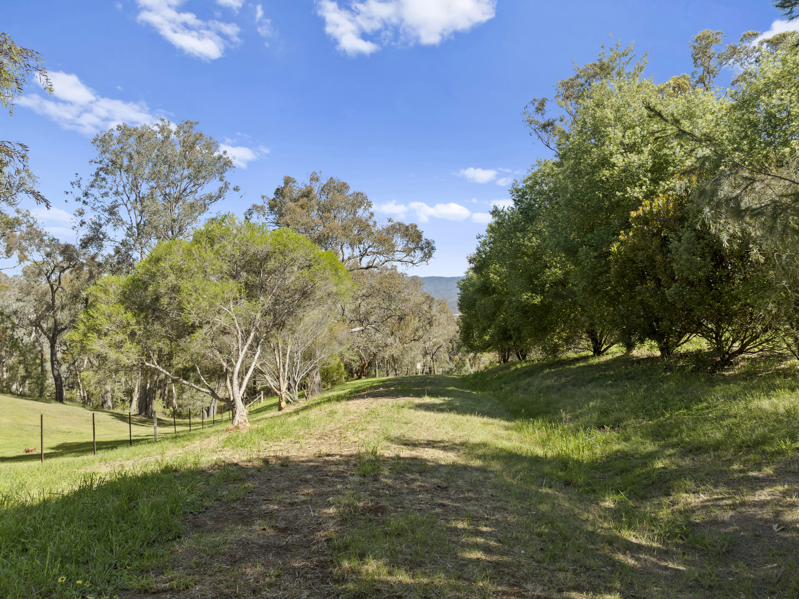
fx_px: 554
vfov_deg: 56.8
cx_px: 400
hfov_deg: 71.6
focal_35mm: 24
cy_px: 300
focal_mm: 12.29
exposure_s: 1/1000
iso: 140
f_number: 2.8
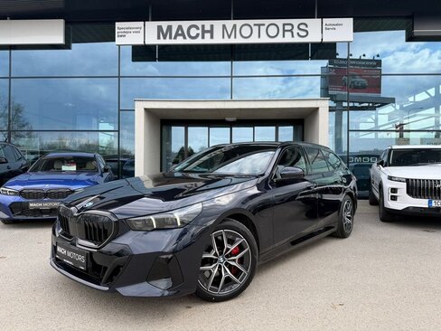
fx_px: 306
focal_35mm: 24
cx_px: 220
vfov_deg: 56.8
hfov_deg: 71.6
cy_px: 166
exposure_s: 1/943
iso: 80
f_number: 1.78
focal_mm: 6.76
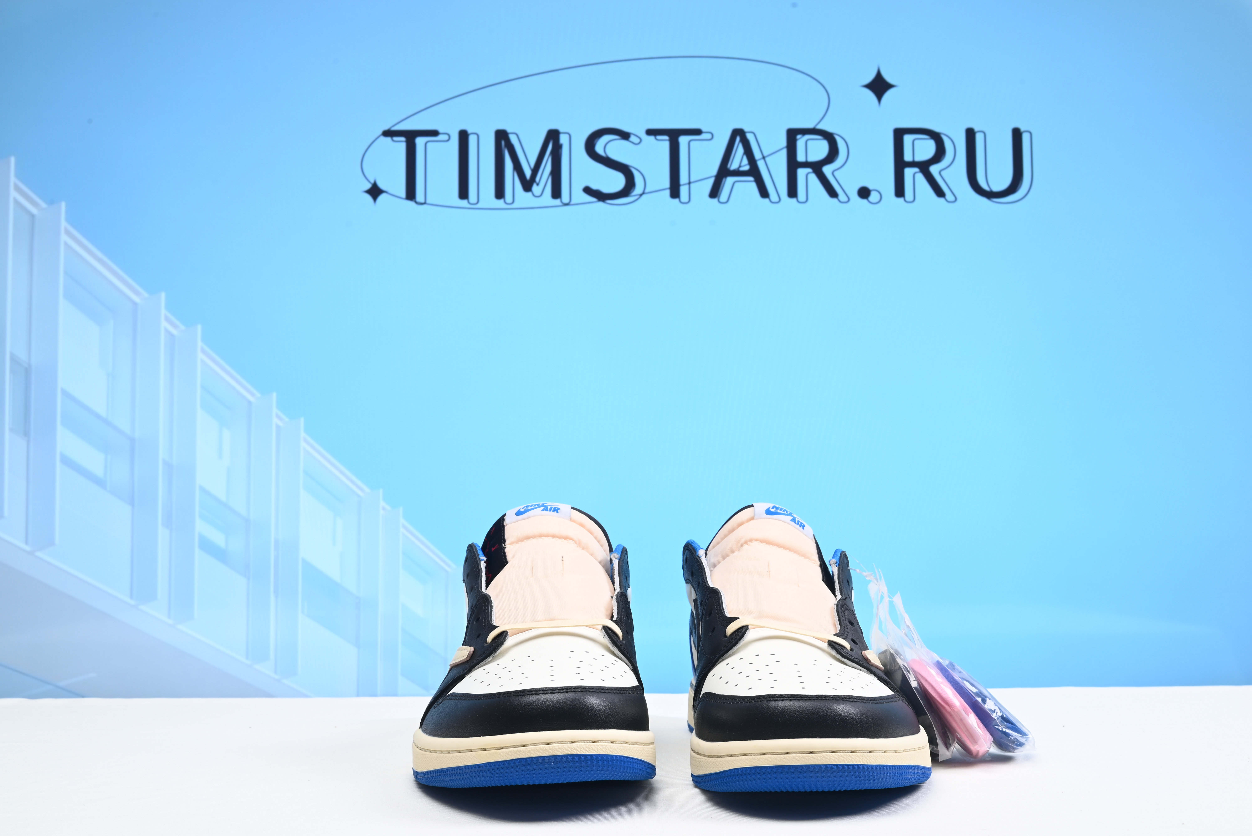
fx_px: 1426
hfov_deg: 47.4
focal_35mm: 41
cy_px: 418
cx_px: 626
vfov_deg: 32.7
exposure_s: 1/2
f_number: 16
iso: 100
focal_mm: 41
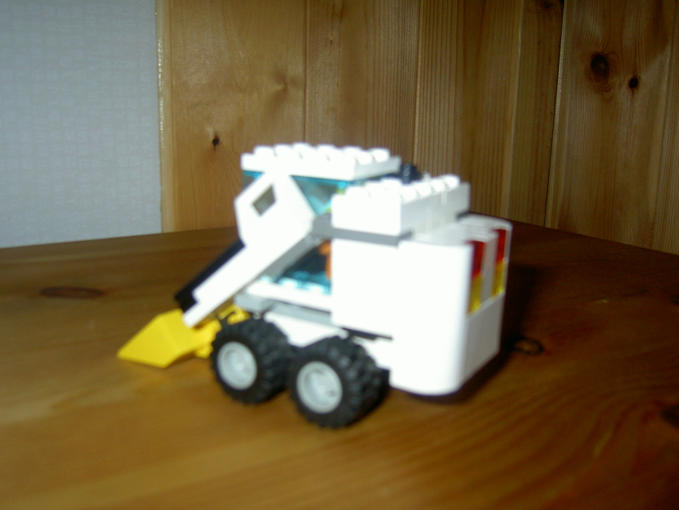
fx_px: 667
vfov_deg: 41.8
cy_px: 255
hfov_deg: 54.0
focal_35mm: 34
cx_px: 340
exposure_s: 1/60
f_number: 2.8
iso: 100
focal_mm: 5.6
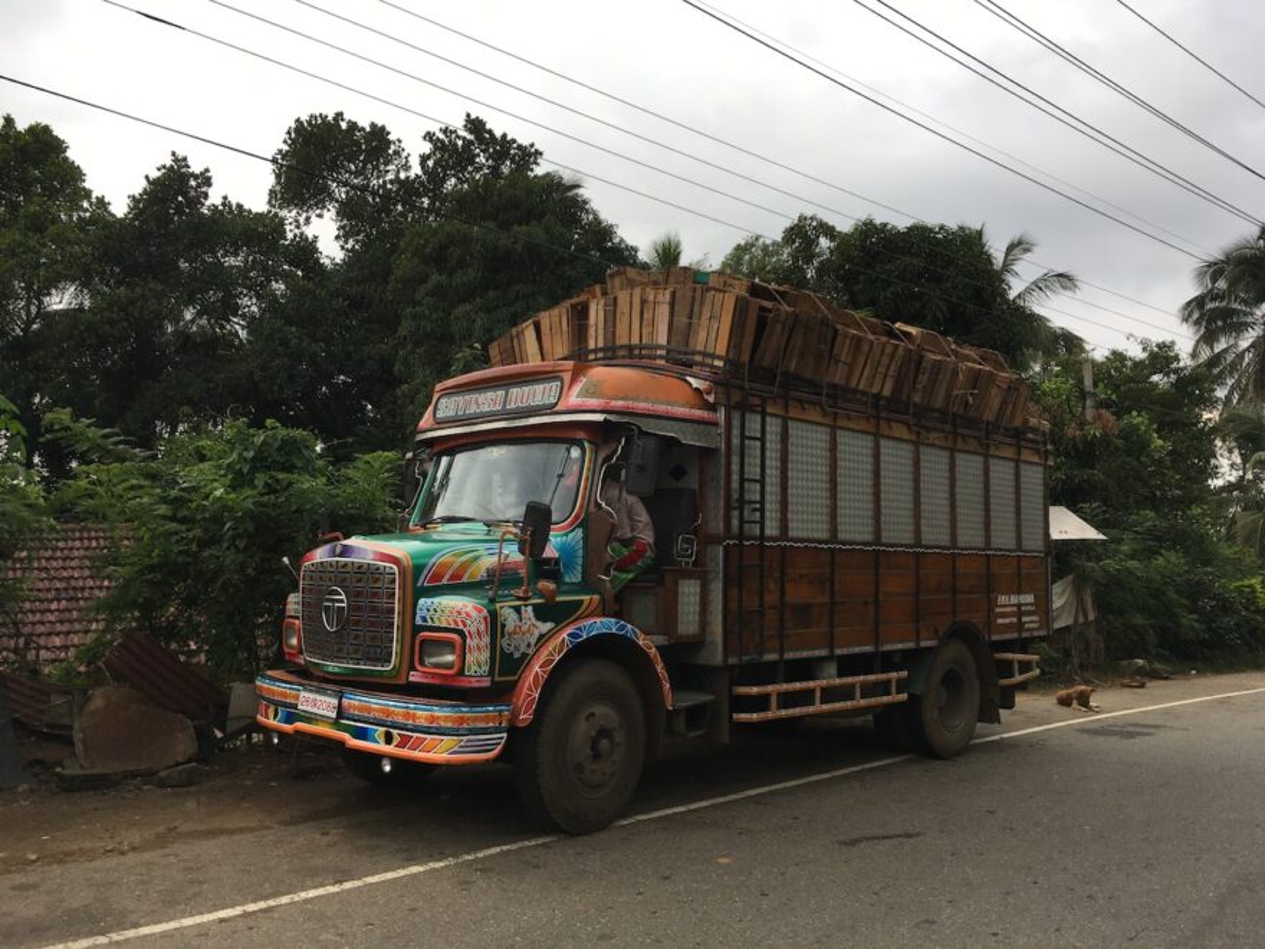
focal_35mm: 29
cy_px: 474
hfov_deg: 61.7
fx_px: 1060
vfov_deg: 48.2
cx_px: 632
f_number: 2.2
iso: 25
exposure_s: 1/267
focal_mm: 4.15
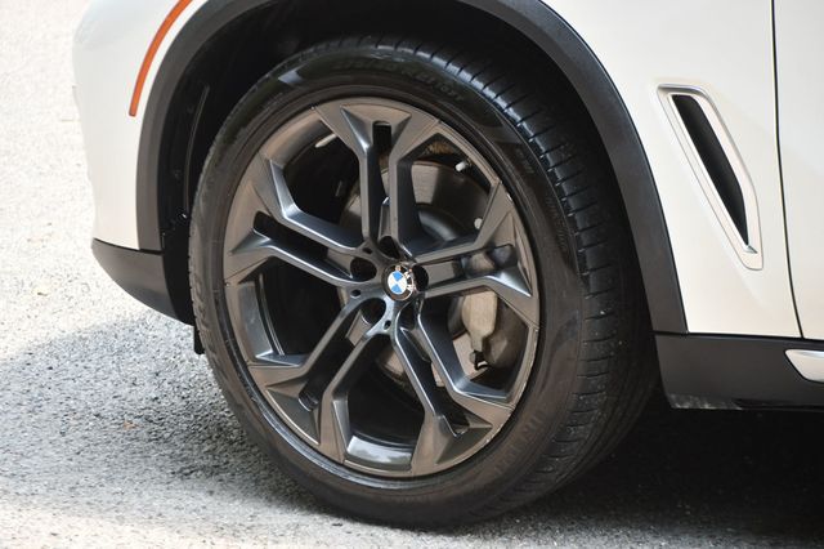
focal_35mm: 138
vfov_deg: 9.9
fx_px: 3157
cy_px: 274
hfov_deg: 14.9
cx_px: 412
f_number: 4.8
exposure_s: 1/250
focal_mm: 92
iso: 560
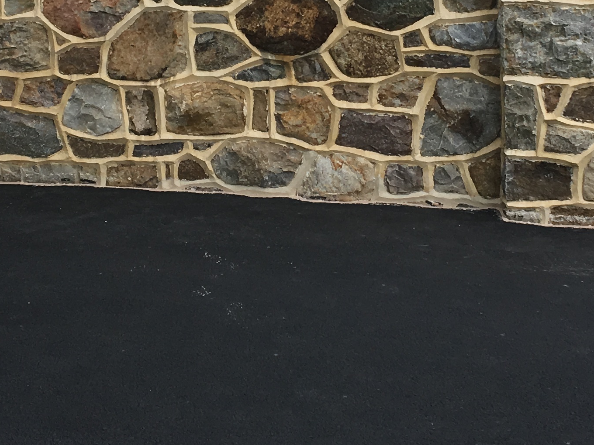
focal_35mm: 86
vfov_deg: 16.8
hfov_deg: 22.8
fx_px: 1476
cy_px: 15
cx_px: 289
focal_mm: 4.15
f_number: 2.2
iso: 25
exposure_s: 1/1099
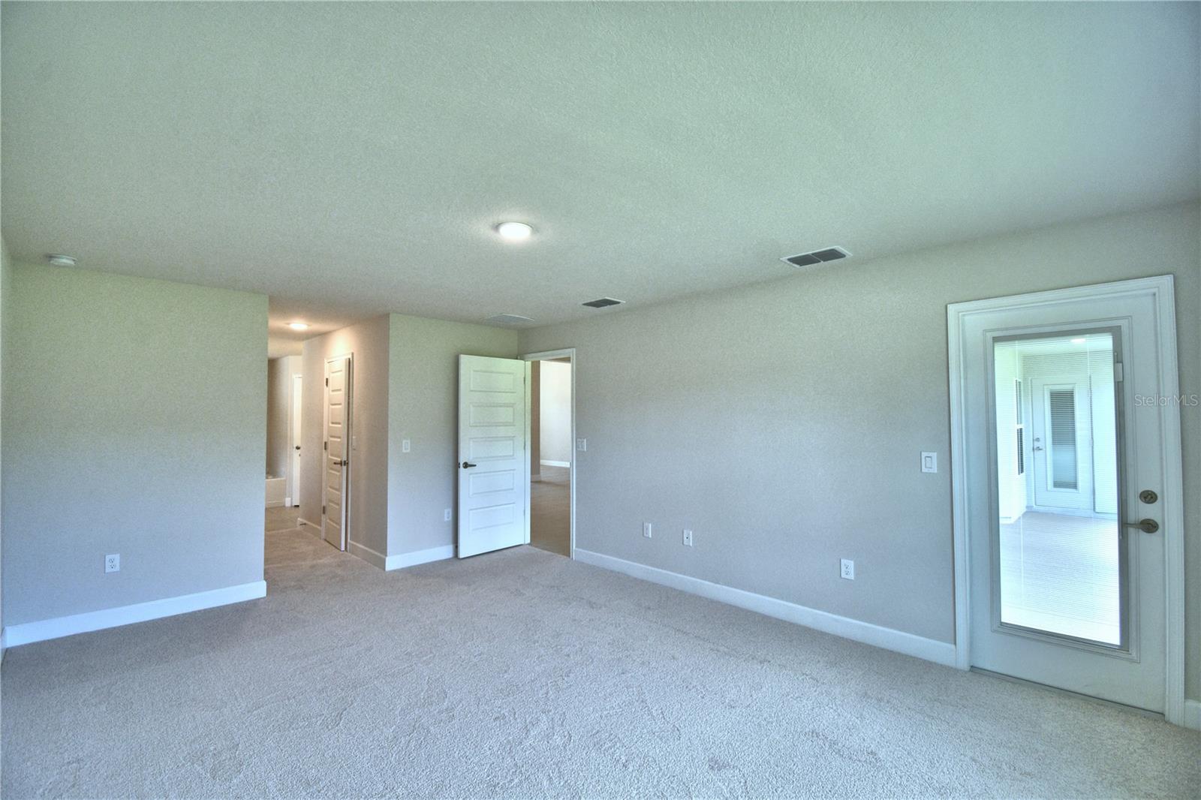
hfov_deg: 100.4
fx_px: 500
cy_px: 400
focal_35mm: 15
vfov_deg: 77.3
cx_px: 600
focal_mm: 10
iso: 360
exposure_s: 1/125
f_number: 4.5
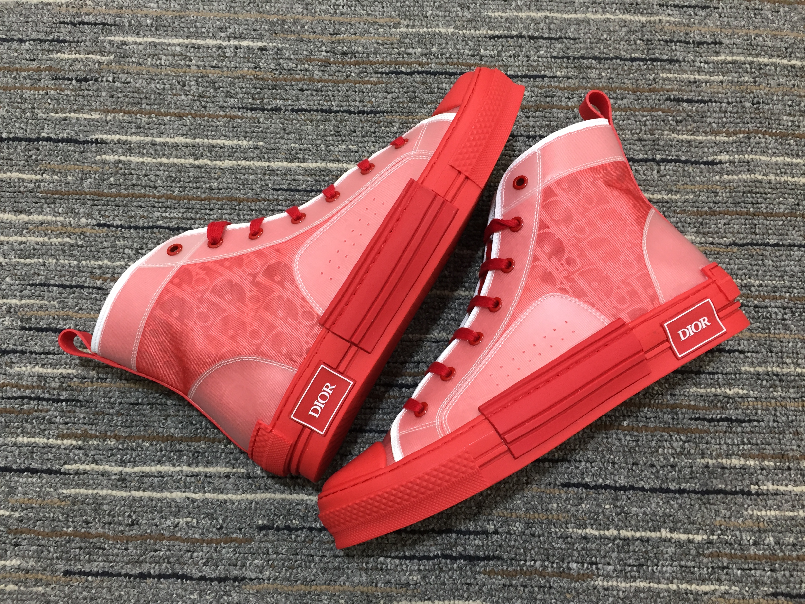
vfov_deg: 48.2
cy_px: 302
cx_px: 402
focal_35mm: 29
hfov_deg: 61.7
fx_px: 674
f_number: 2.2
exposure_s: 1/33
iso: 125
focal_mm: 4.15
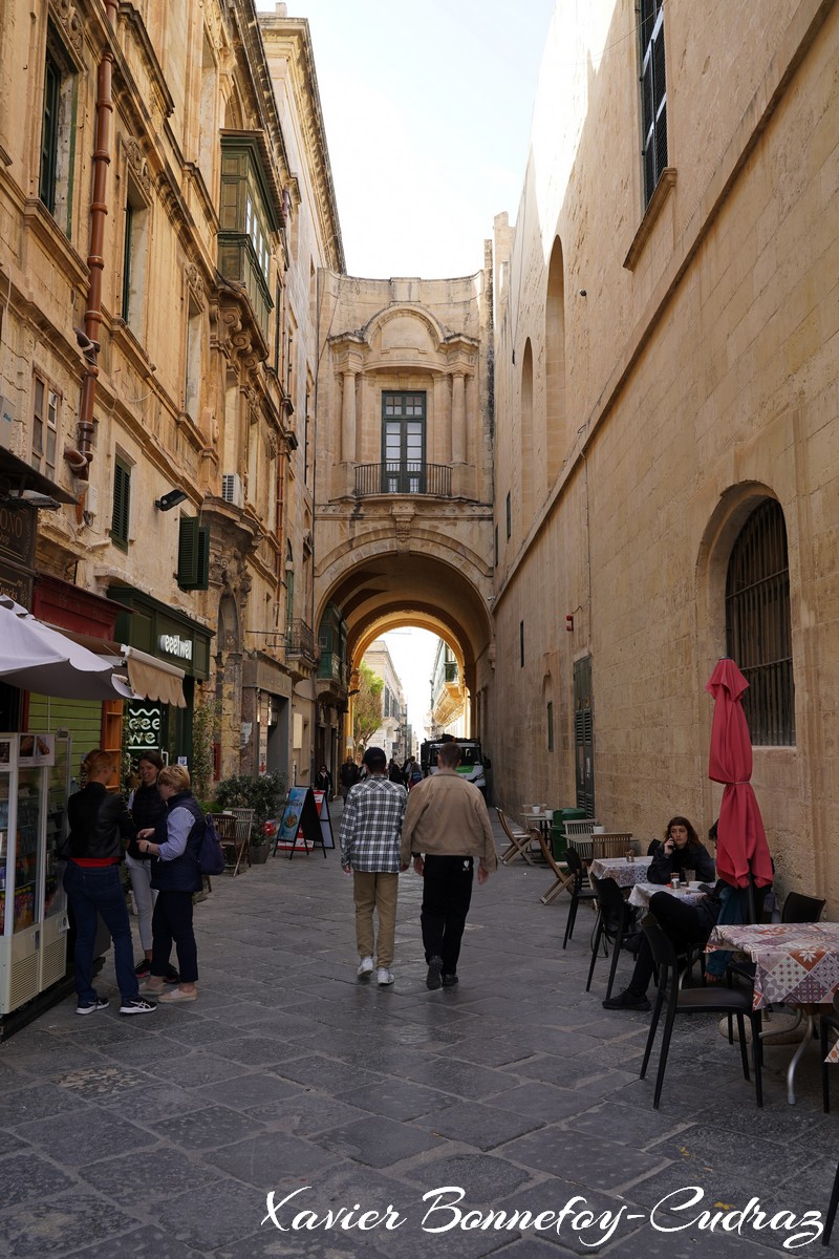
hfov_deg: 46.4
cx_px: 420
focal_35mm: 28
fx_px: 979
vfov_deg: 65.5
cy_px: 630
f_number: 9
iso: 100
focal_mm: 28
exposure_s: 1/40
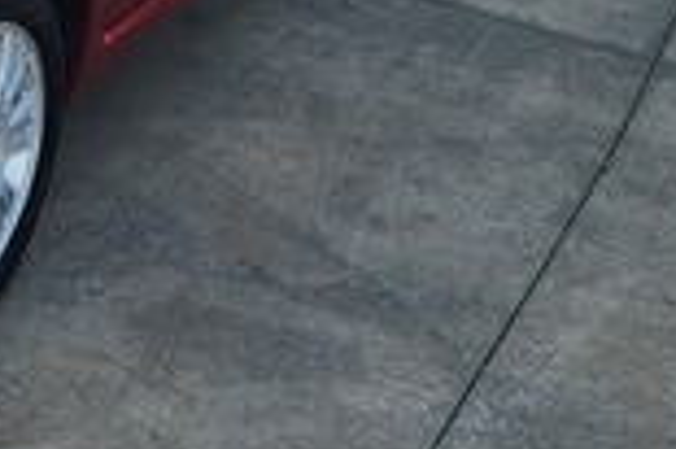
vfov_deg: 12.3
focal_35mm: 99
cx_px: -35
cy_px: -432
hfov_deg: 19.9
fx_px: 1857
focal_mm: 5.4
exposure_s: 1/349
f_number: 1.8
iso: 20
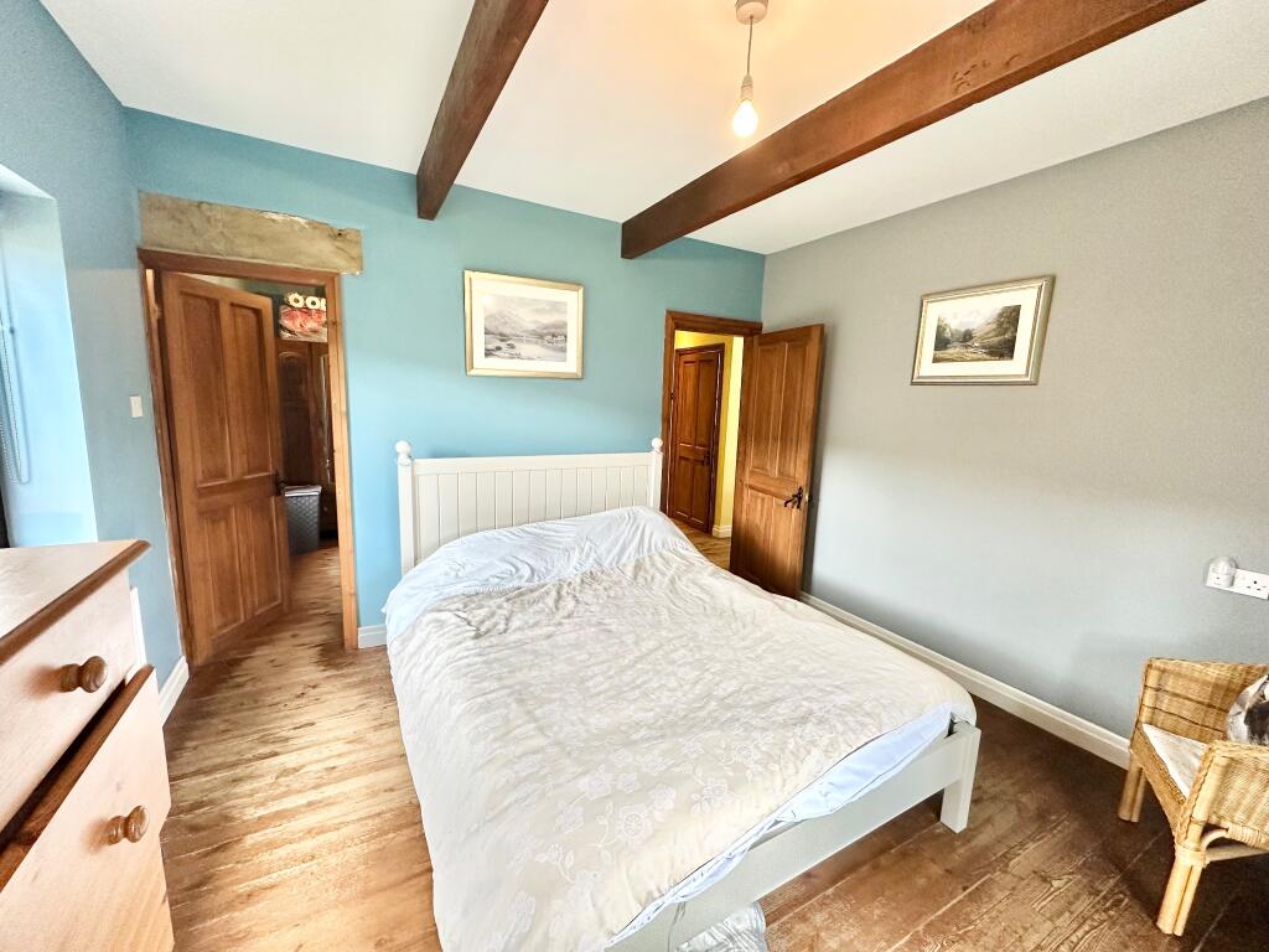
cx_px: 634
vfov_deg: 85.7
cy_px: 476
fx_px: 513
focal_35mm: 14
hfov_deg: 102.1
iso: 200
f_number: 2.2
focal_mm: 2.22
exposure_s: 1/99
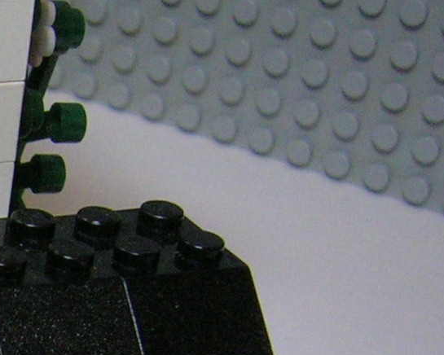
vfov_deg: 7.7
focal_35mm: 198
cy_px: 520
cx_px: -326
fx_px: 2602
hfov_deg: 9.3
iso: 200
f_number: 2.8
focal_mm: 5.4
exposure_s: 1/64
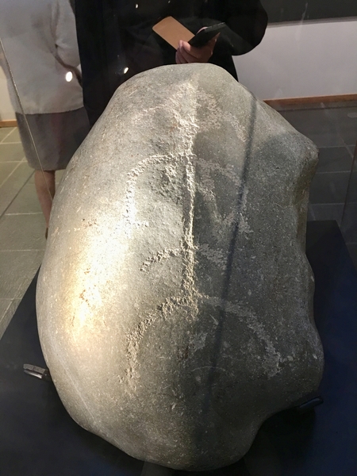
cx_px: 178
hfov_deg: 48.2
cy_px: 238
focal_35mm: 29
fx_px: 399
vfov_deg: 61.7
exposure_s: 1/17
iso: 80
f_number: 2.2
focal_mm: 4.15
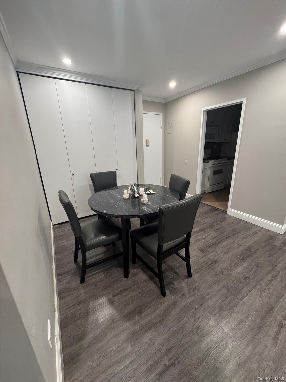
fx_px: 154
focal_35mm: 14
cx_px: 143
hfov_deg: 85.7
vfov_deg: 102.1
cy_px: 191
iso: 400
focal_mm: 2.22
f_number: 2.2
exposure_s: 1/60
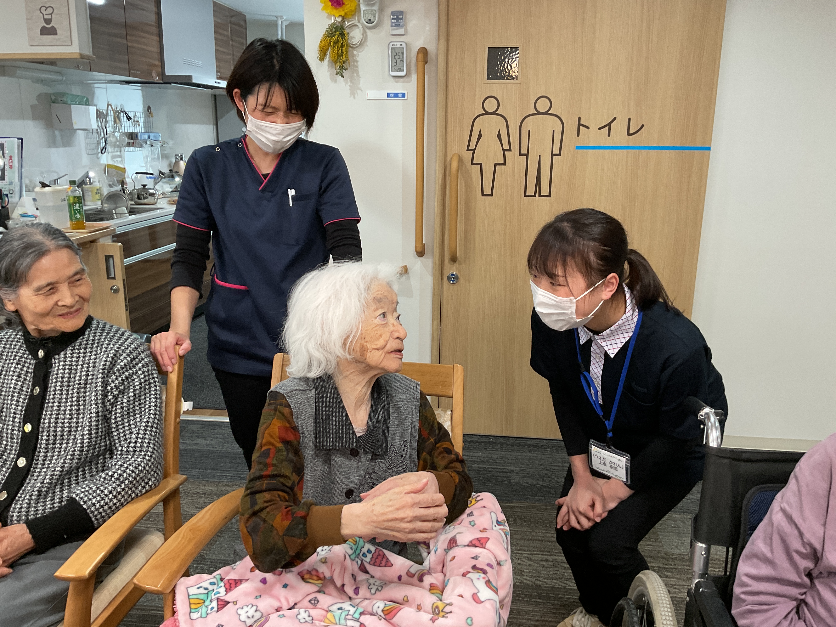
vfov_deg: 48.2
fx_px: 700
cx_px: 418
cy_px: 314
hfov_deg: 61.7
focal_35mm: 29
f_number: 1.8
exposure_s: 1/50
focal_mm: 3
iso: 80
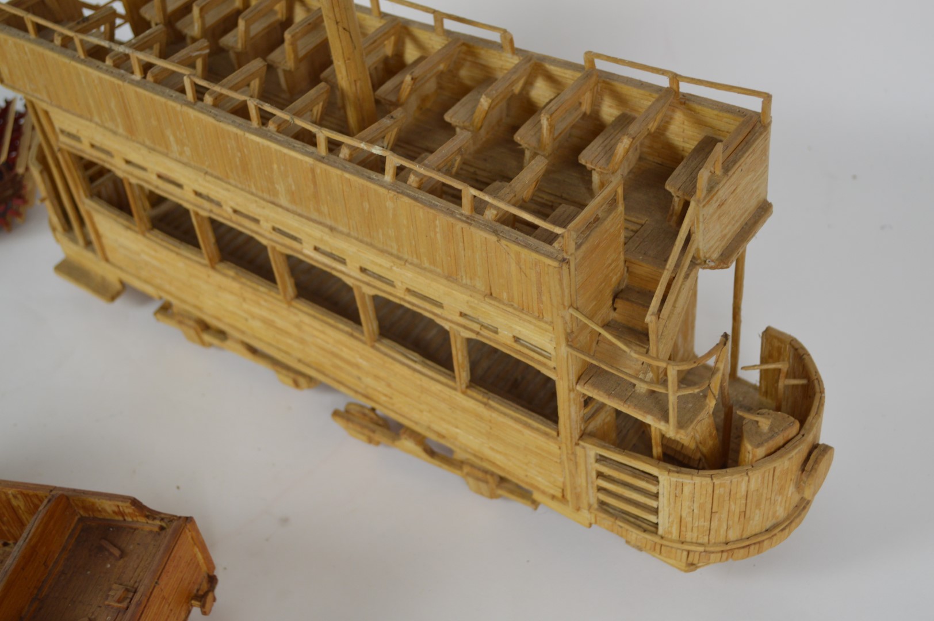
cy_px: 310
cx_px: 467
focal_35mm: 42
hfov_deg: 46.4
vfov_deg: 31.8
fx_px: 1089
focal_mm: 28
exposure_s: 1/60
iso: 400
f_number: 4.5
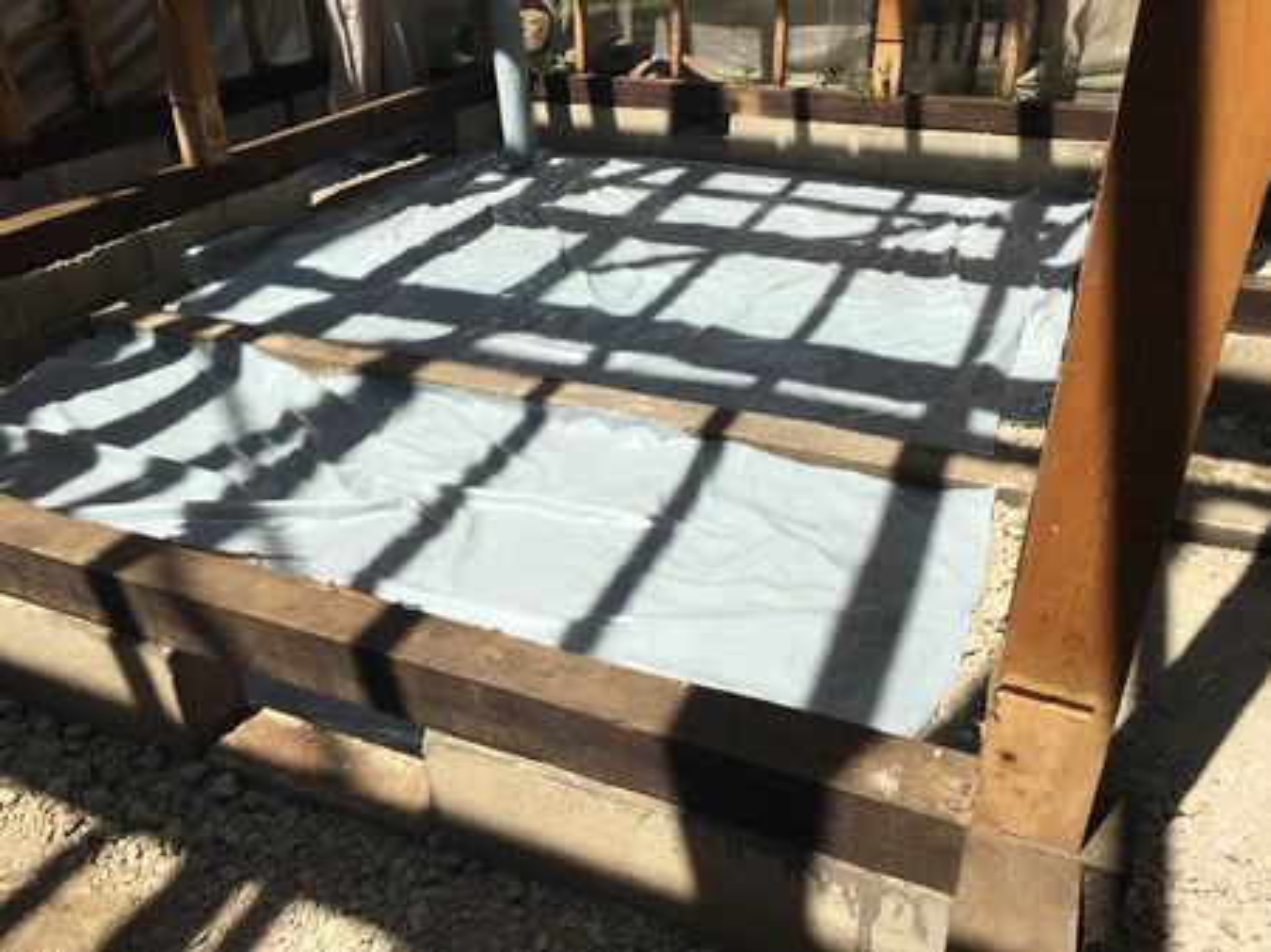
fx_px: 1064
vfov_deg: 48.2
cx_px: 636
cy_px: 476
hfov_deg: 61.7
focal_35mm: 29
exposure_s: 1/1637
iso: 25
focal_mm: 4.15
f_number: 2.2
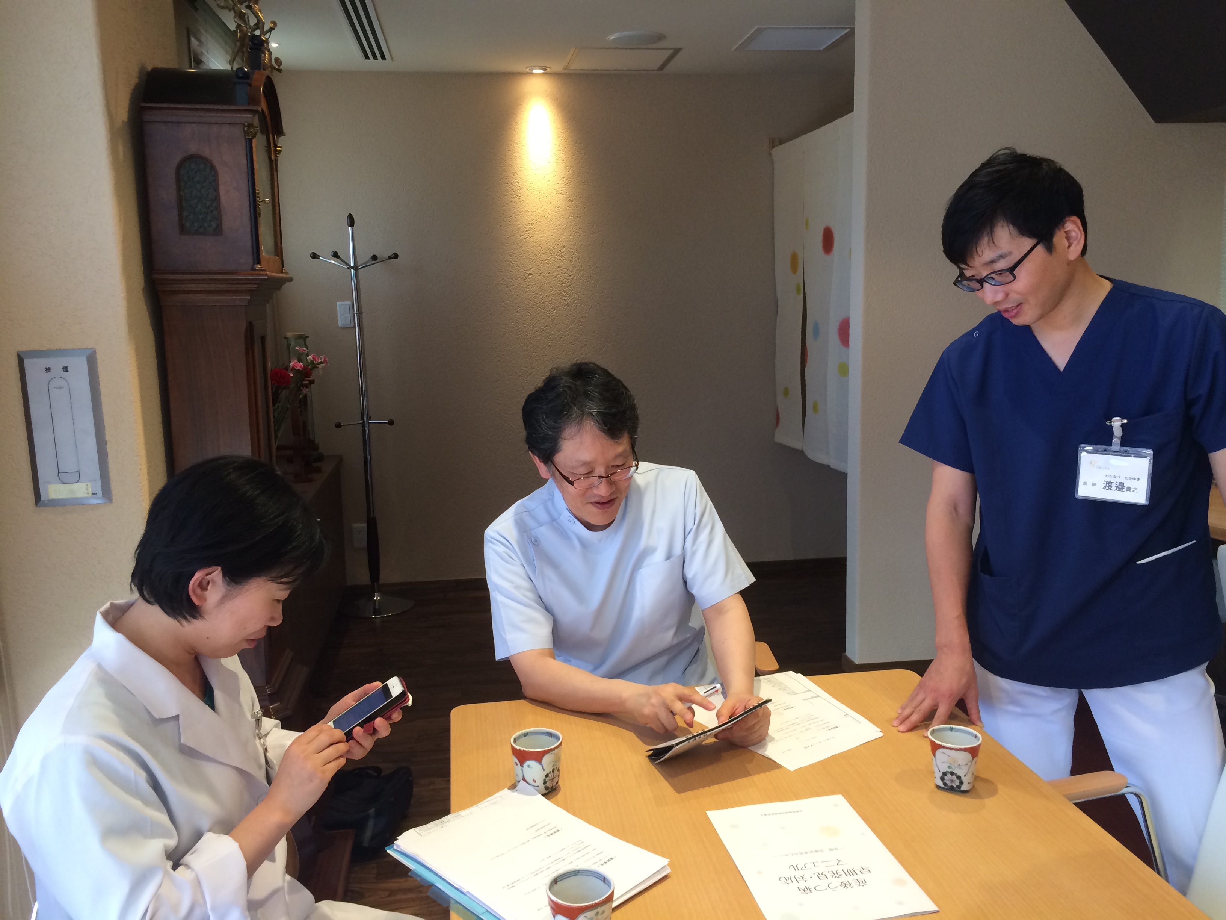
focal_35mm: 29
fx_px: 1027
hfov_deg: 61.7
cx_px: 613
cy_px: 460
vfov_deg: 48.2
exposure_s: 1/30
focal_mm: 4.15
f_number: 2.2
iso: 40
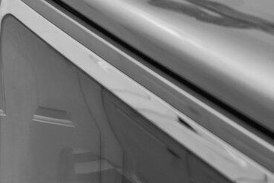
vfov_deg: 12.5
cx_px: -329
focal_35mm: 88
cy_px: -244
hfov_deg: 15.8
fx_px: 670
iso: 200
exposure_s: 1
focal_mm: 16
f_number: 4
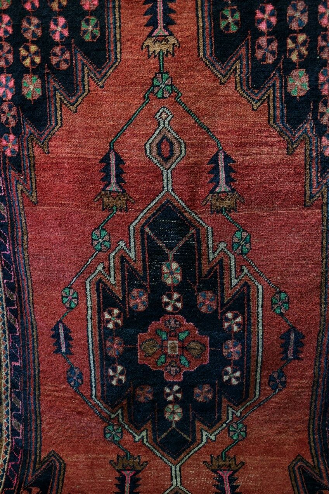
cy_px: 247
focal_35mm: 32
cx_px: 164
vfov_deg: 58.7
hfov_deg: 41.1
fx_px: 439
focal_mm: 21.4
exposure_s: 1/30
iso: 640
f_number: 3.2
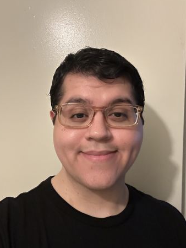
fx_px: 229
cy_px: 129
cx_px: 92
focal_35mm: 32
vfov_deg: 56.8
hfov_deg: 44.2
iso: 500
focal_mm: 2.69
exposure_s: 1/30
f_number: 1.9
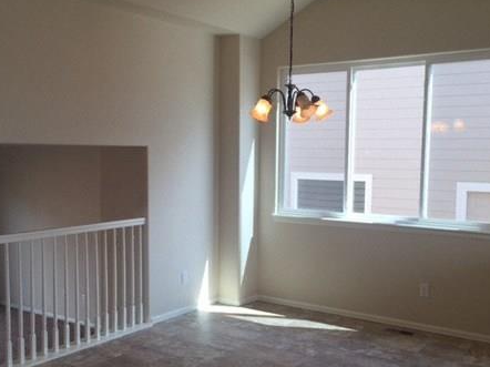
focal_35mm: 42
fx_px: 594
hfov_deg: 44.8
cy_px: 207
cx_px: 239
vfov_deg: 34.3
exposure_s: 1/226
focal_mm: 4.15
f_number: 2.2
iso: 32
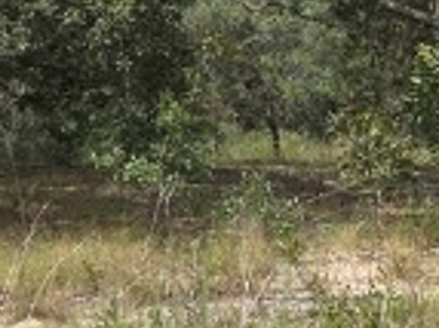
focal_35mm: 165
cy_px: -138
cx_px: 553
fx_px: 2091
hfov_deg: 11.7
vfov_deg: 8.8
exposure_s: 1/1120
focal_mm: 5.4
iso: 25
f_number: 1.8
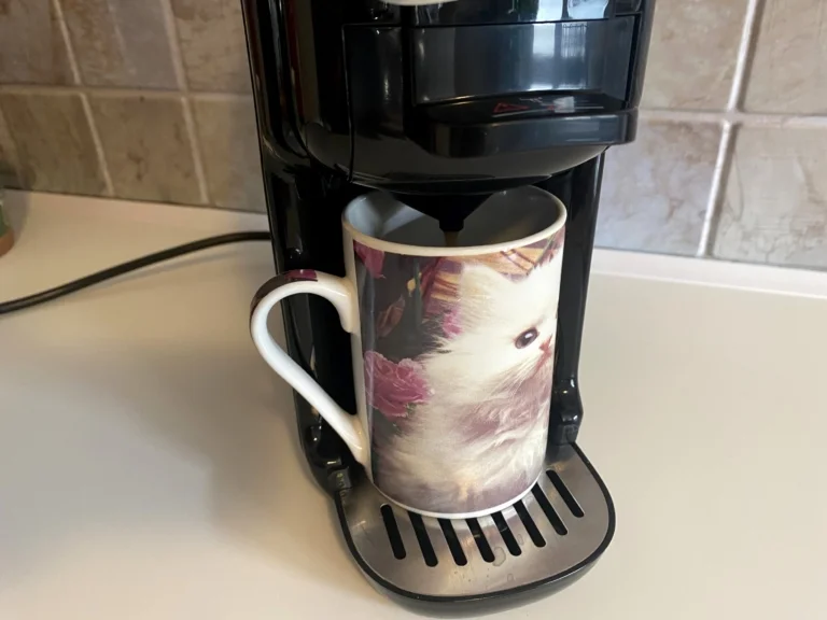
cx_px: 414
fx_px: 621
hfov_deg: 67.3
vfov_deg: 53.1
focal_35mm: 26
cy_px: 310
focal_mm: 4.25
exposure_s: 1/60
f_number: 1.8
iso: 320
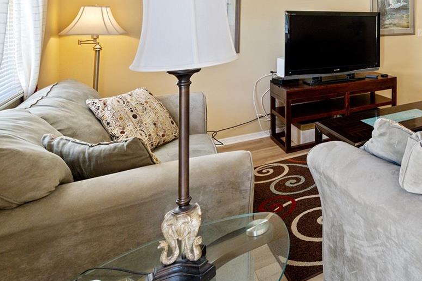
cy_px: 15
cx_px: 427
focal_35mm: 29
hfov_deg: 50.6
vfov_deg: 40.6
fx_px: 340
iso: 400
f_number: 8
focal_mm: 14
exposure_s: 1/25
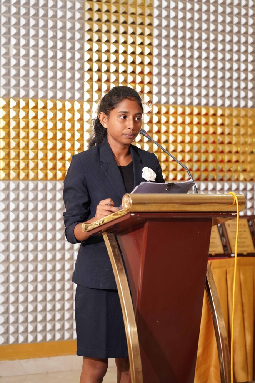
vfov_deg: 20.4
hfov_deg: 13.7
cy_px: 192
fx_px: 1062
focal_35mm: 100
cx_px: 128
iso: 640
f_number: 4
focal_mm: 100
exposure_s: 1/160
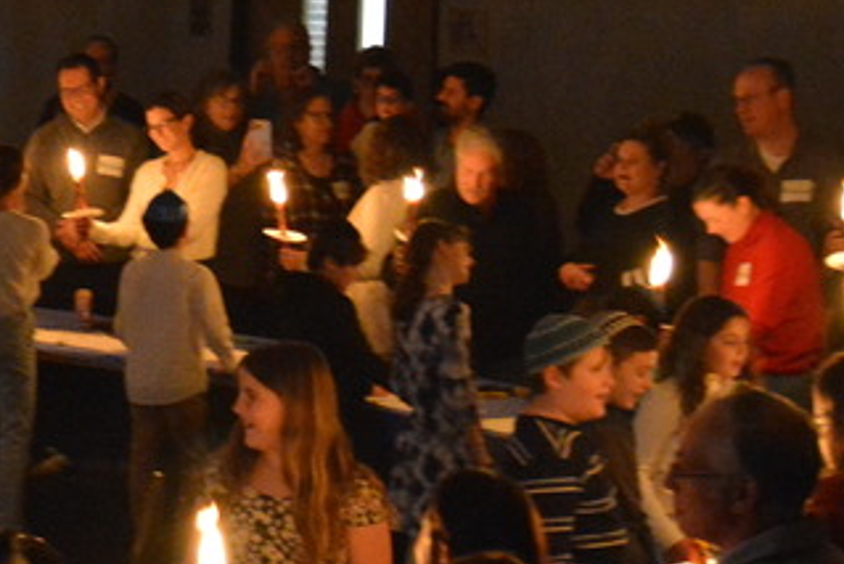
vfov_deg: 11.0
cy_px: 298
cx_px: -90
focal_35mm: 125
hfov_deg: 15.9
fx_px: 2932
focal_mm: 26
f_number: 4.5
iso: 3200
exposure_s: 1/40
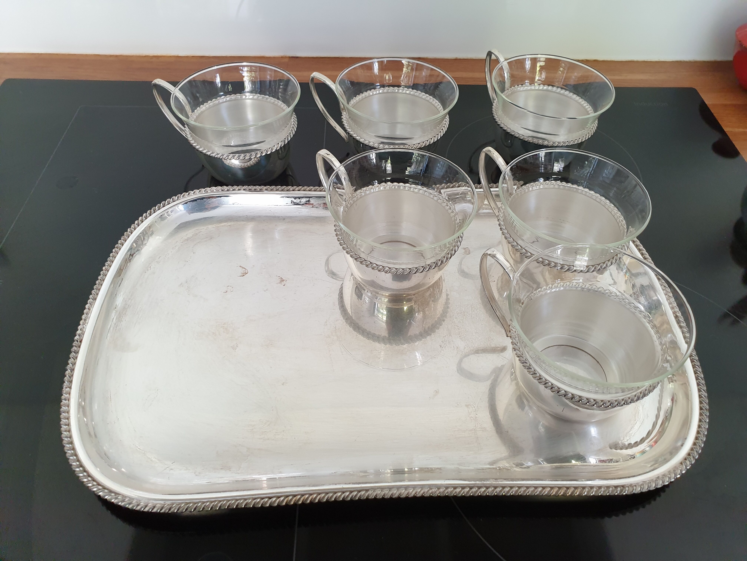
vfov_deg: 53.1
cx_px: 374
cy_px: 280
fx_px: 561
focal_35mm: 26
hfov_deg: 67.3
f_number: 2.4
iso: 200
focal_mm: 4.3
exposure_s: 1/50
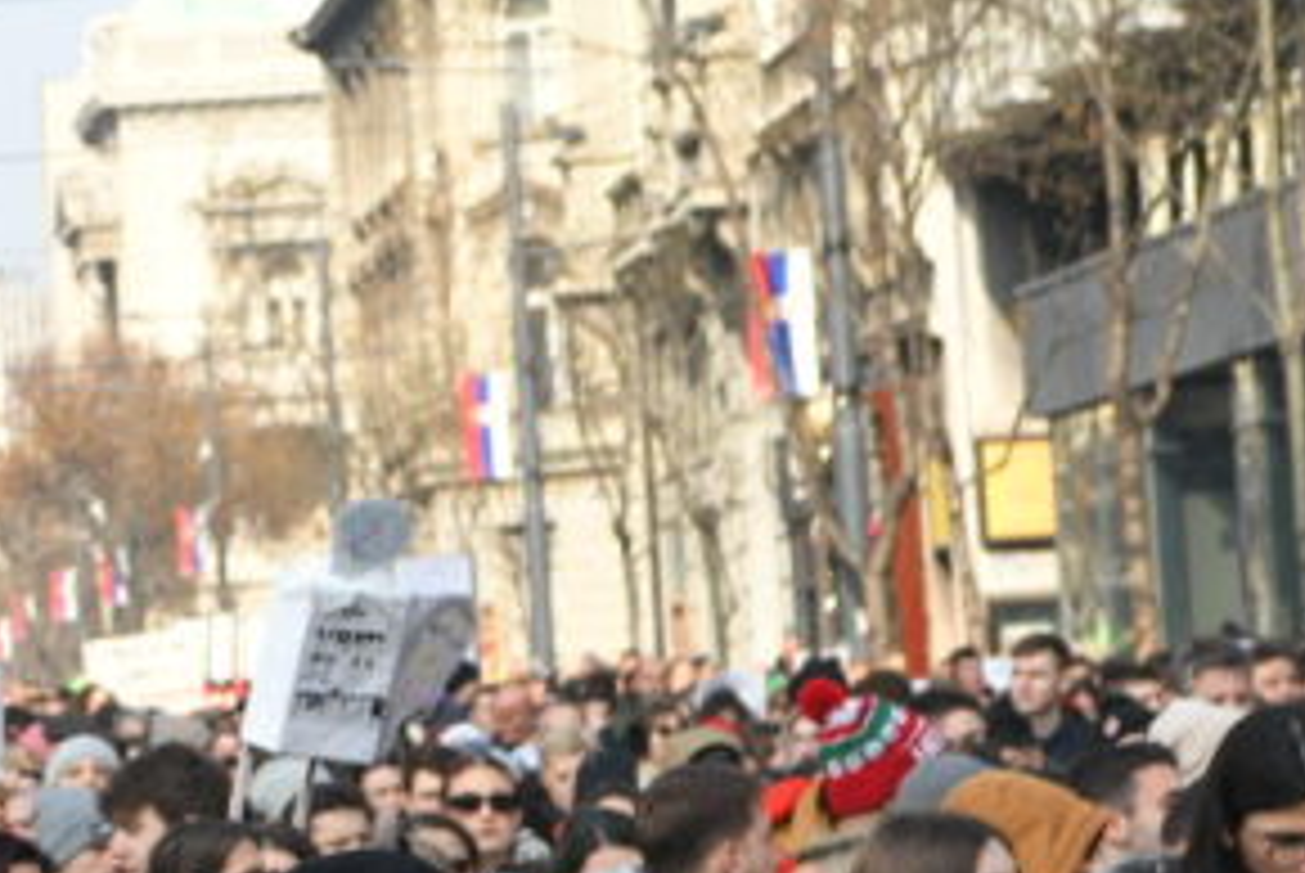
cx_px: -968
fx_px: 8963
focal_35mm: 247
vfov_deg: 5.6
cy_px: 524
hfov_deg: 8.1
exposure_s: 1/1000
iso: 1000
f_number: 8
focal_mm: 70
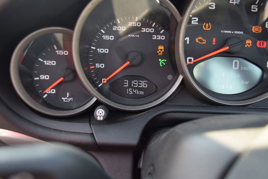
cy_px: 90
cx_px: 134
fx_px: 268
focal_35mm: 36
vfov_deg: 36.9
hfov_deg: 53.1
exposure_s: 1/100
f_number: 5
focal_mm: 24
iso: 400
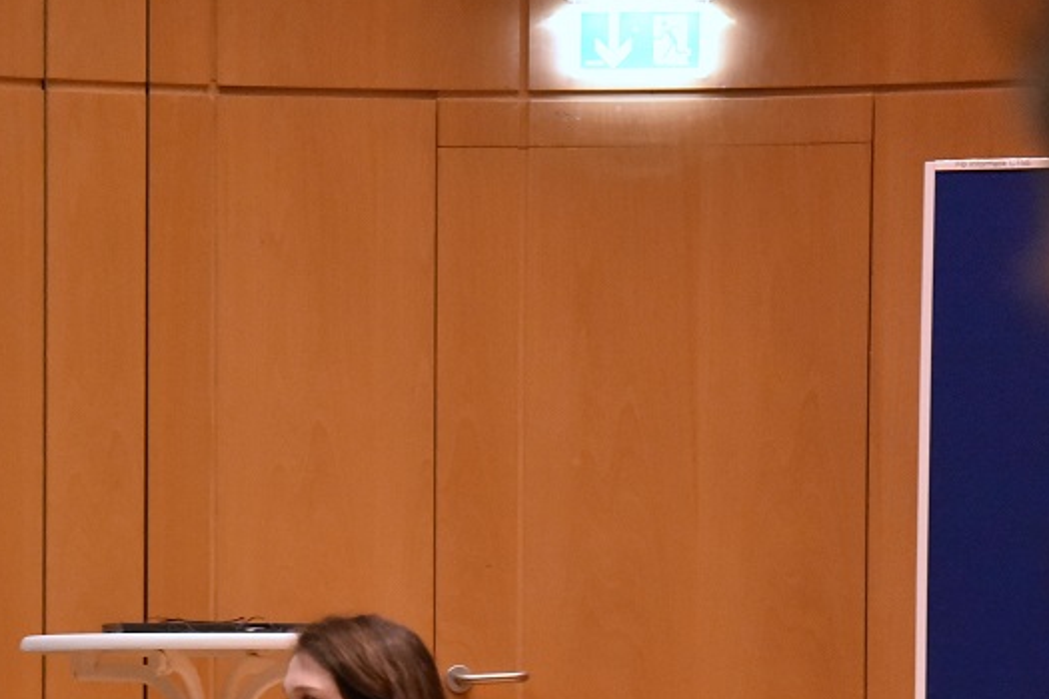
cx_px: 214
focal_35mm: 160
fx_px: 4662
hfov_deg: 12.8
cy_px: 772
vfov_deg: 8.5
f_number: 4.5
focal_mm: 70
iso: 8000
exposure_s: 1/200
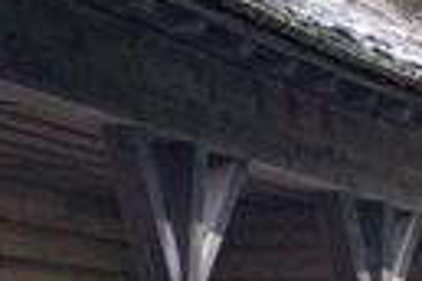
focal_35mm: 328
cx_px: -193
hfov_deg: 6.2
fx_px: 3844
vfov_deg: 4.1
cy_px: 539
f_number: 8
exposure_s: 1/250
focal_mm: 55
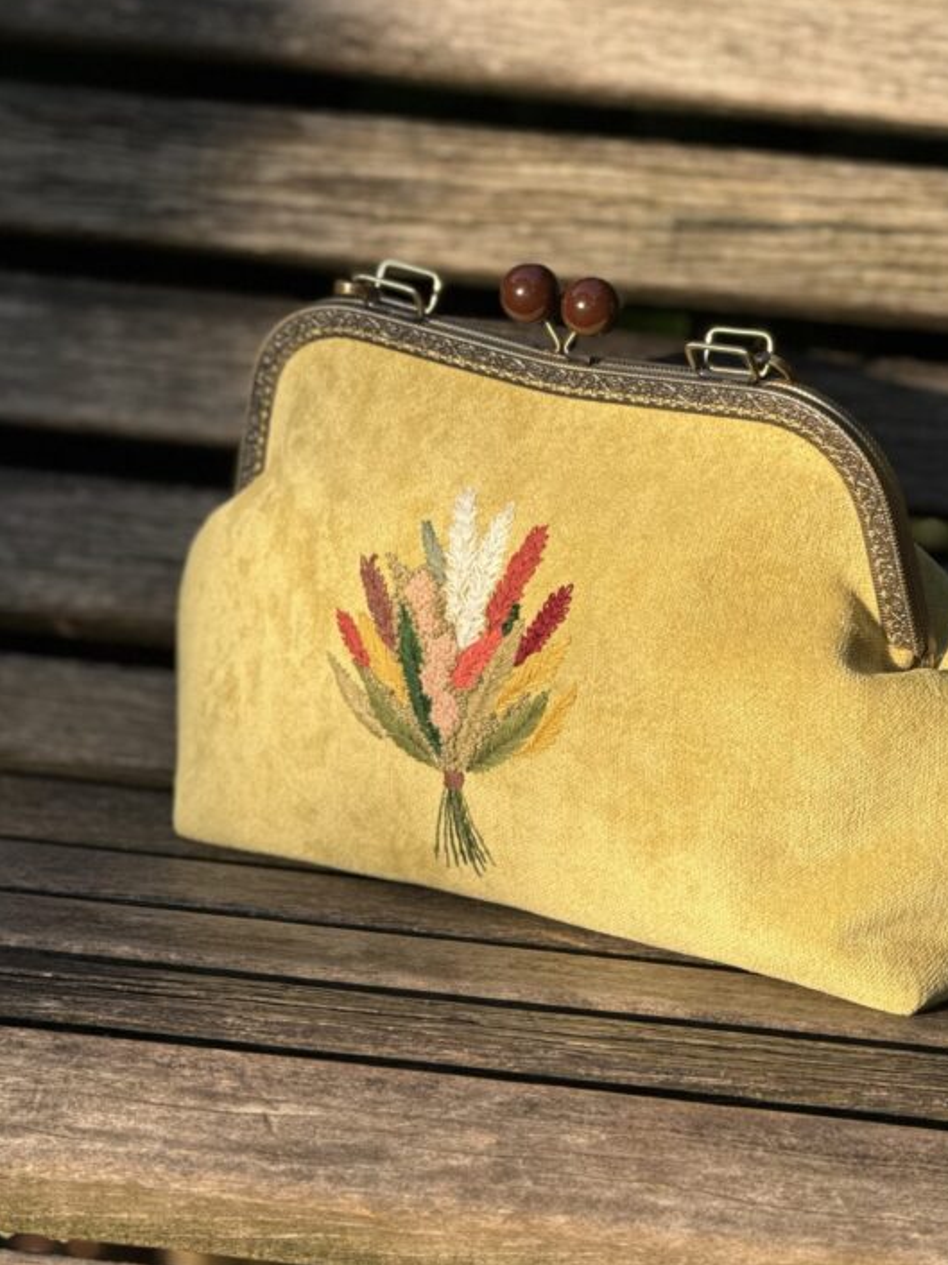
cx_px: 505
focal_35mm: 136
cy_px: 667
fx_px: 4969
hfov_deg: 10.9
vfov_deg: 14.5
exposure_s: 1/480
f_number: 2.8
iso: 50
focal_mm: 15.66
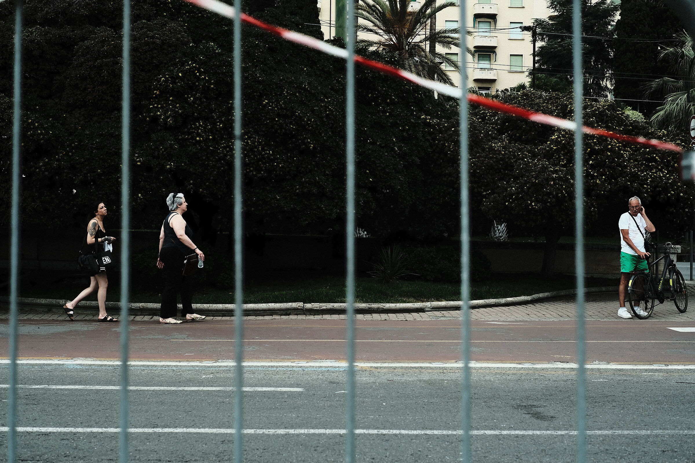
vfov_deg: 25.5
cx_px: 348
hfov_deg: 37.5
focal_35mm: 53
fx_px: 1023
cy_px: 232
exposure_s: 1/500
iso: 250
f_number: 4
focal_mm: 35
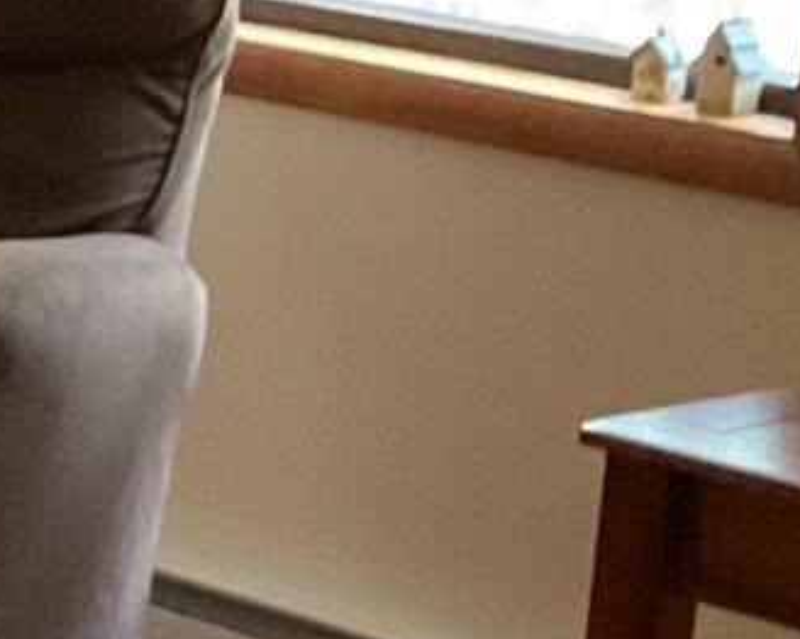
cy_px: 154
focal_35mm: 177
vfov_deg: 8.7
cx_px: -1400
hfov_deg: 9.2
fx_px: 4188
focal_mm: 3
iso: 500
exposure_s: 1/30
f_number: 1.8
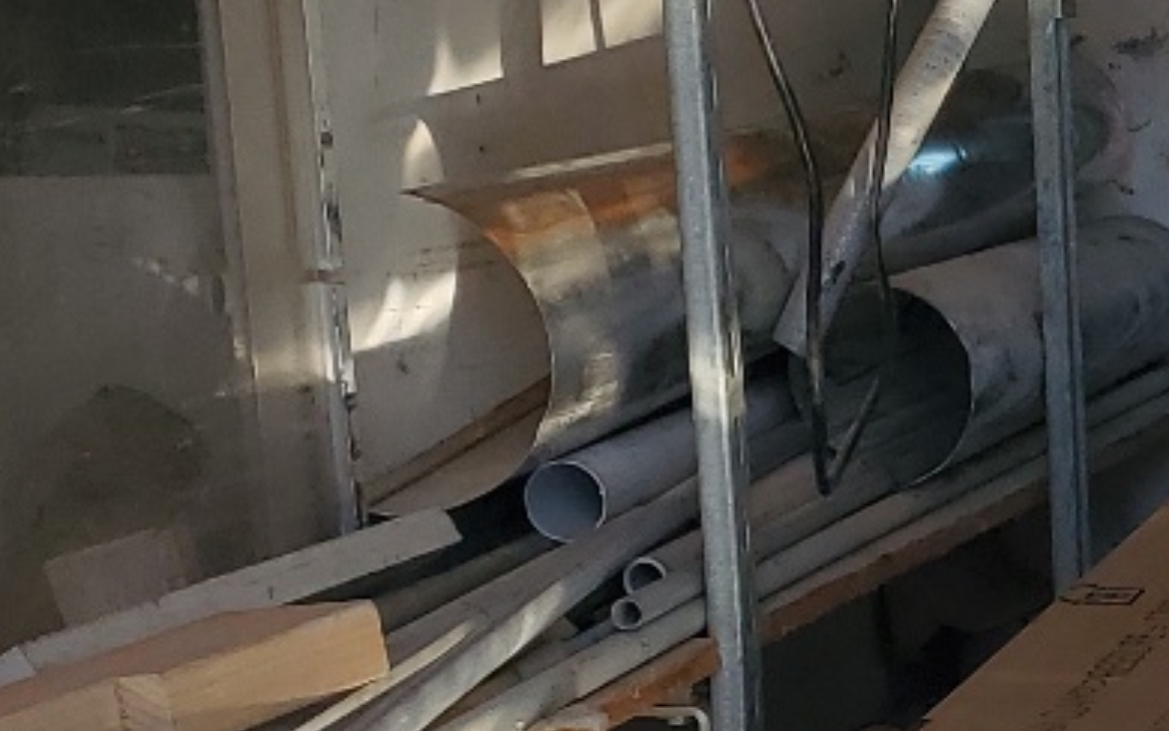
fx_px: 3601
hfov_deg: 17.2
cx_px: 1553
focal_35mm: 113
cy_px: 743
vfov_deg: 11.5
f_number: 1.5
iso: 50
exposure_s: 1/1000
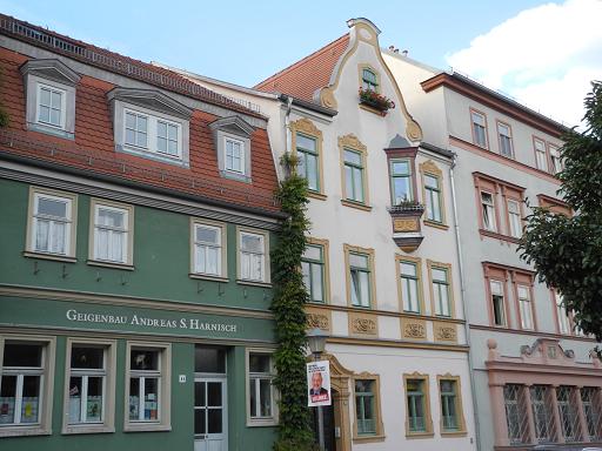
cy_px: 226
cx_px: 301
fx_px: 783
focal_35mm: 45
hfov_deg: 42.1
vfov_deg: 32.2
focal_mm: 9.7
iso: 100
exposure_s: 1/250
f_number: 3.2
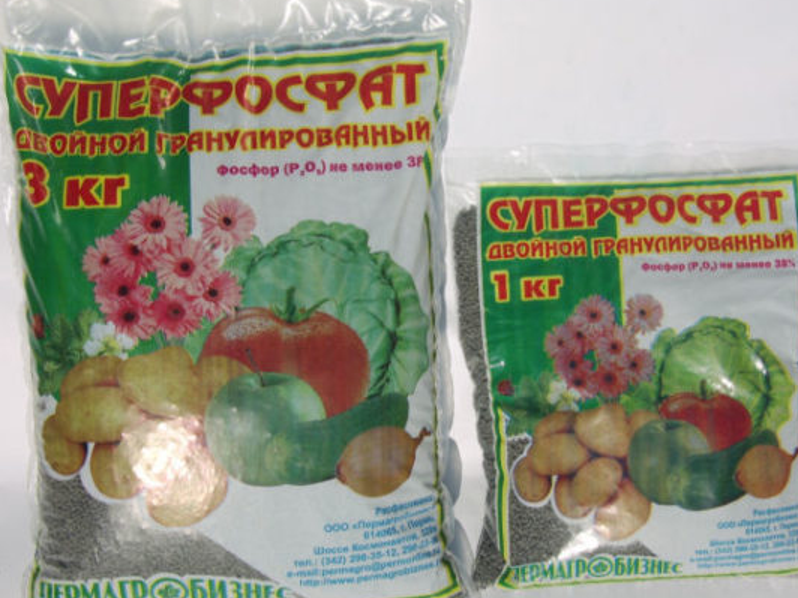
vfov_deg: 18.7
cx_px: 412
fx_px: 1821
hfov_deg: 24.7
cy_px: 327
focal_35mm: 79
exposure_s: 1/420
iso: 71
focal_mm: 18.38
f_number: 9.5
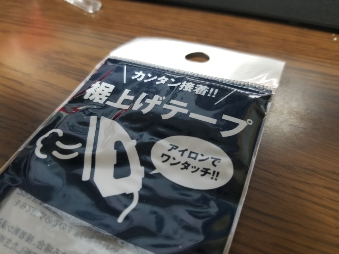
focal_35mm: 26
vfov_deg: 53.1
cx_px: 170
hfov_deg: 67.3
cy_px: 127
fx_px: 255
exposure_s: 1/10
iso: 320
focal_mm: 4.3
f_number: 1.7
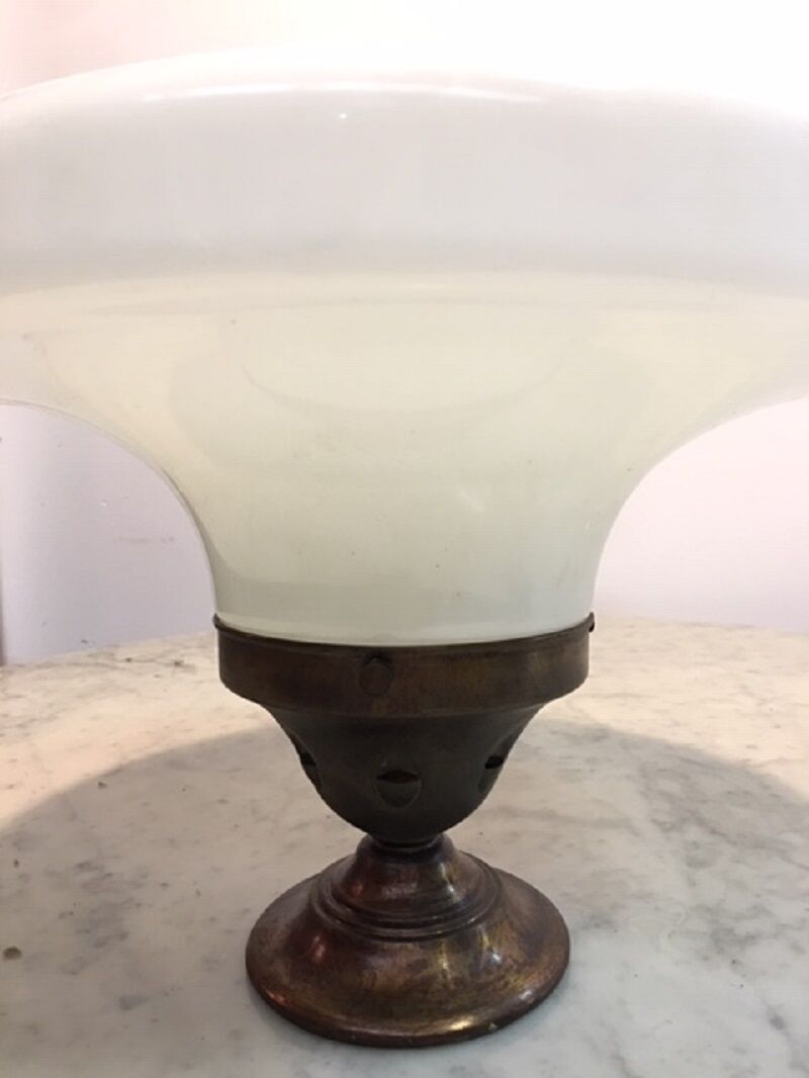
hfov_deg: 48.2
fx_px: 903
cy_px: 539
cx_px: 404
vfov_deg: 61.6
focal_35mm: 29
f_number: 2.2
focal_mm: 4.15
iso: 100
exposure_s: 1/8
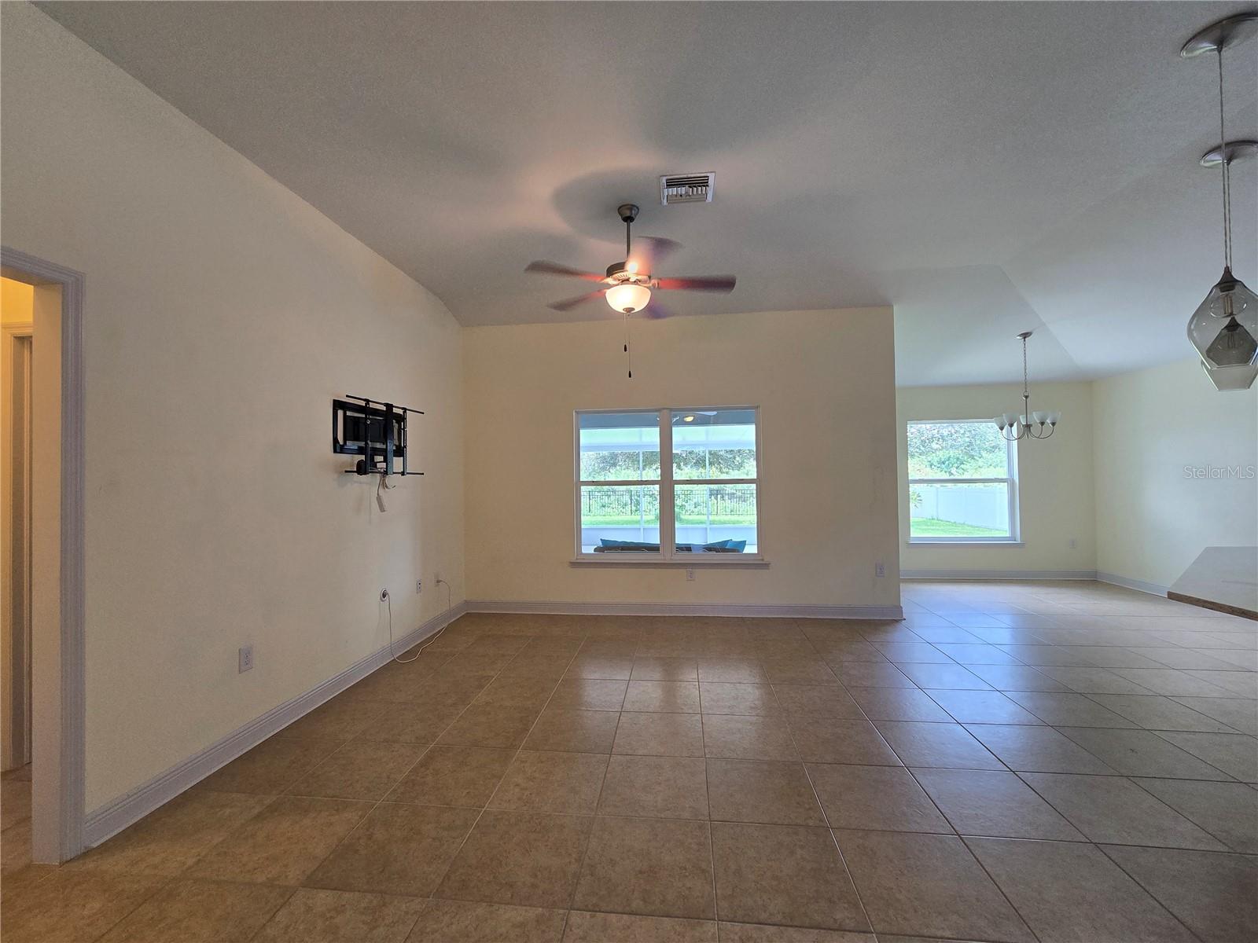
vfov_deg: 89.9
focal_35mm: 13
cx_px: 629
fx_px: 472
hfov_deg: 106.2
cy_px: 472
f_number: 2.2
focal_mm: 2.2
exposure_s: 1/60
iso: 100
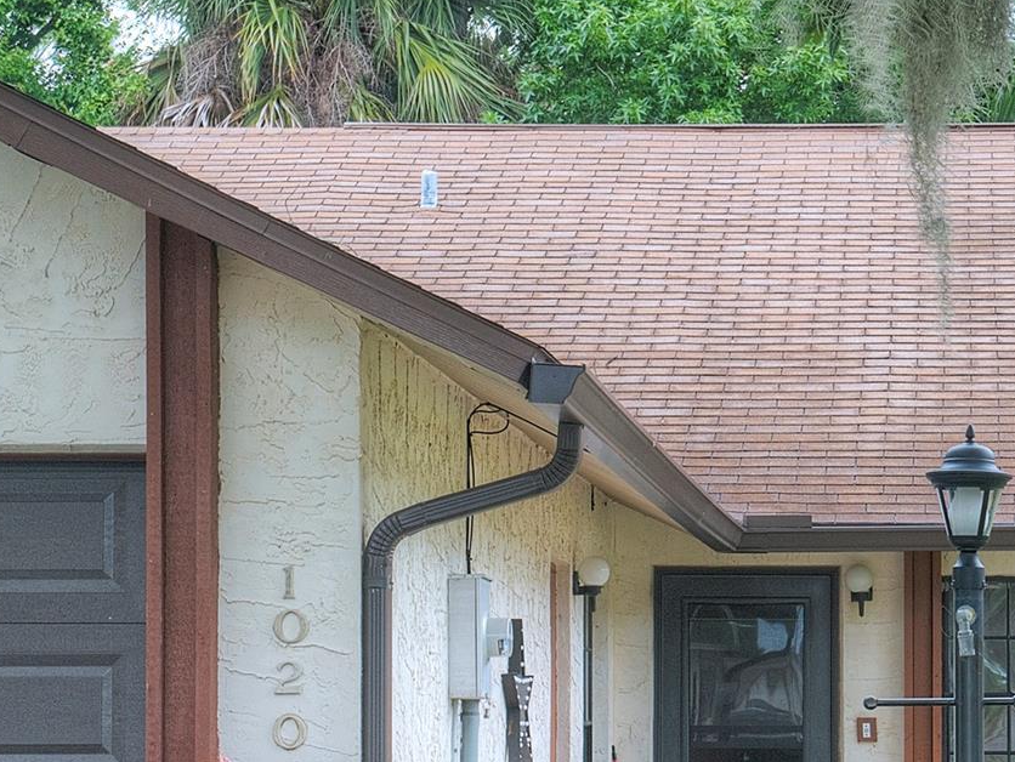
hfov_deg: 15.0
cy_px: 580
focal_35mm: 130
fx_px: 3814
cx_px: 877
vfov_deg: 11.4
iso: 400
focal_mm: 34
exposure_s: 1/80
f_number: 11
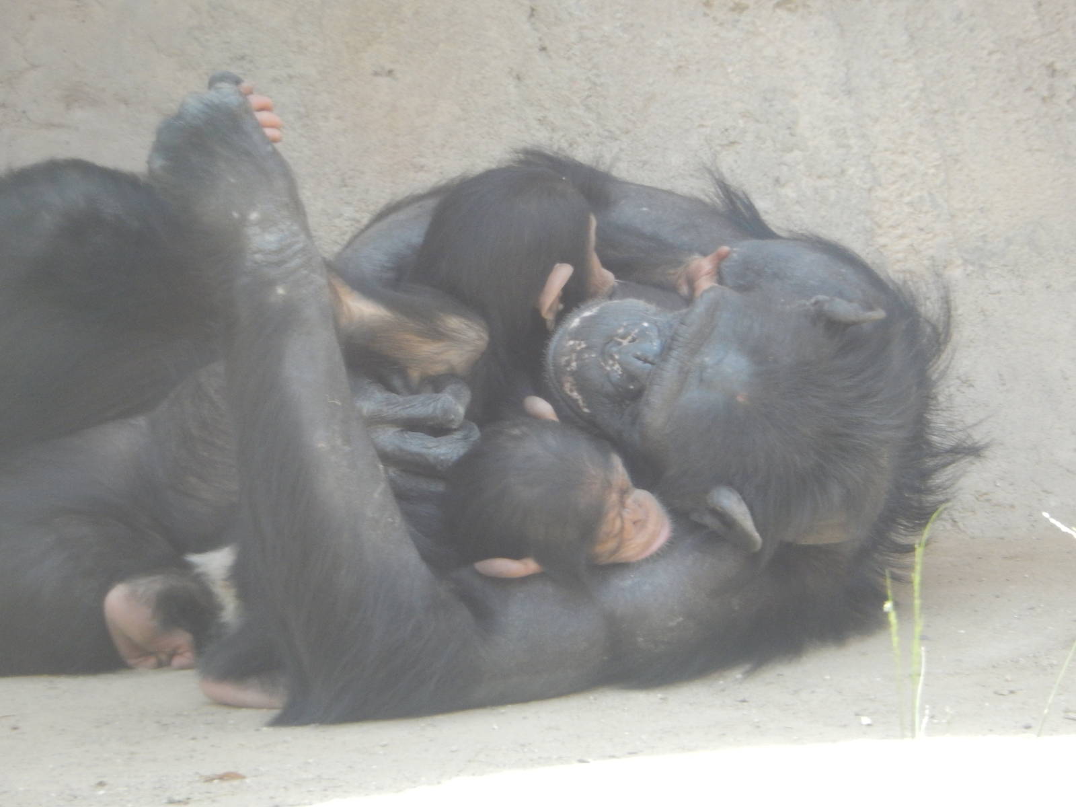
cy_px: 404
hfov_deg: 3.9
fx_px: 15977
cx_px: 538
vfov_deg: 2.9
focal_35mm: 514
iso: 400
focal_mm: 92.3
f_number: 6.3
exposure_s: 1/60
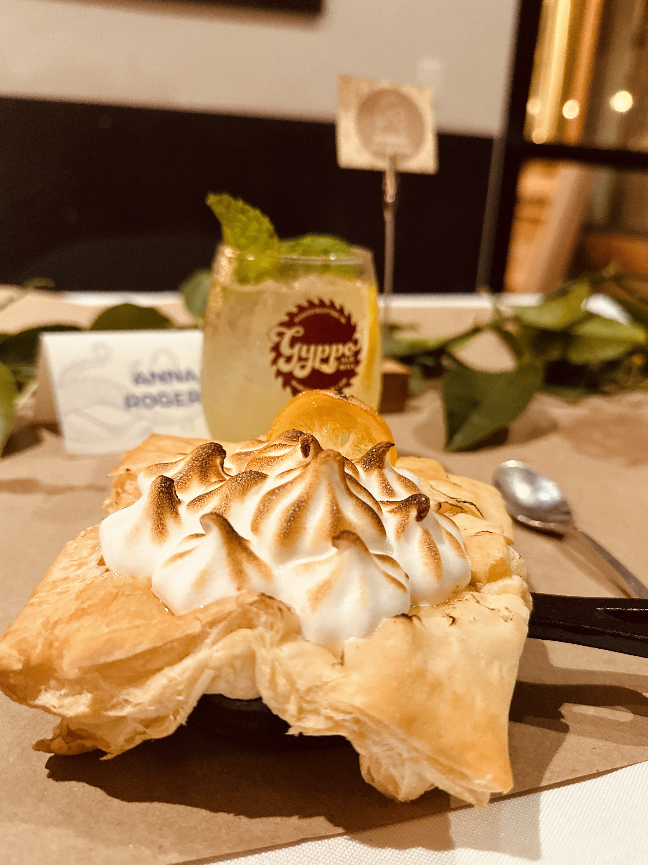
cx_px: 319
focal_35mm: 26
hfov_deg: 53.1
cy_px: 447
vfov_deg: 67.3
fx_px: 649
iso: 800
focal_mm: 6.86
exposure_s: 1/60
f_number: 1.78
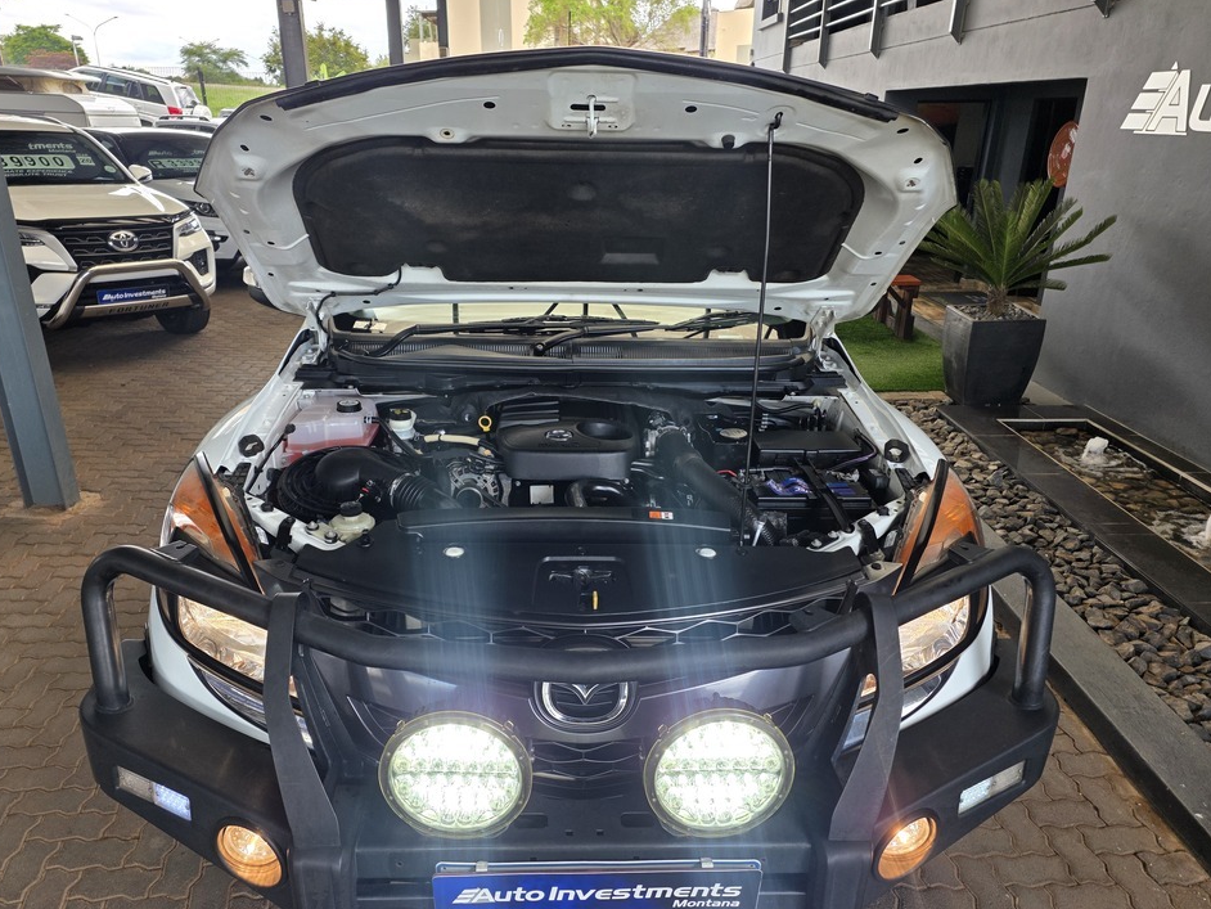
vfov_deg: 54.9
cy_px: 478
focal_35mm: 25
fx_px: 875
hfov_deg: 69.3
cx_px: 580
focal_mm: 6.25
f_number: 1.7
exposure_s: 1/180
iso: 40
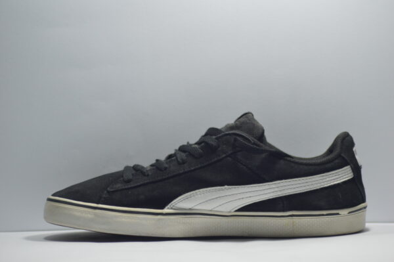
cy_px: 131
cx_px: 197
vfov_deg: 6.8
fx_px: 2214
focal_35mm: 202
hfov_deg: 10.2
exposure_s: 1/125
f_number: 4.2
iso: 500
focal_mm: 135
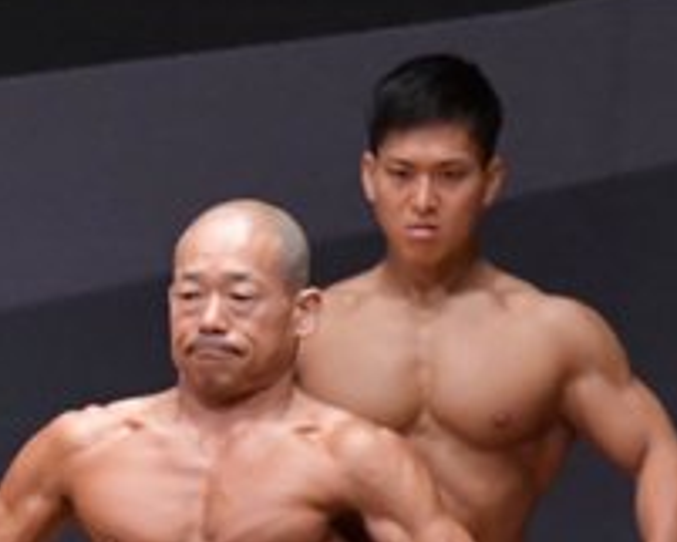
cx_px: -436
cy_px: 771
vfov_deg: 1.6
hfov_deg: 2.0
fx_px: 19585
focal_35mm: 977
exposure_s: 1/400
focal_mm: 180
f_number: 5.6
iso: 6400
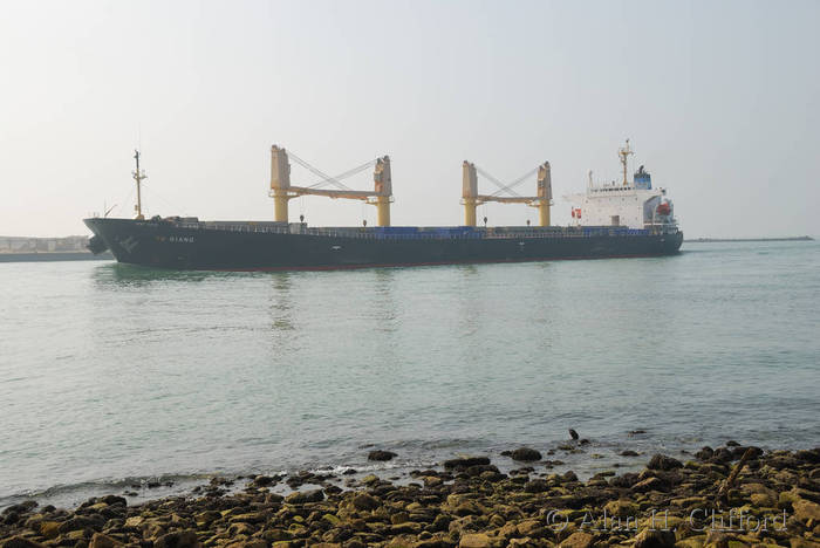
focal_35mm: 48
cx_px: 410
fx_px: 1094
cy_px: 274
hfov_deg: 41.1
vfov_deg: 28.1
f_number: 9
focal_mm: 32
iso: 100
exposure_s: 1/320
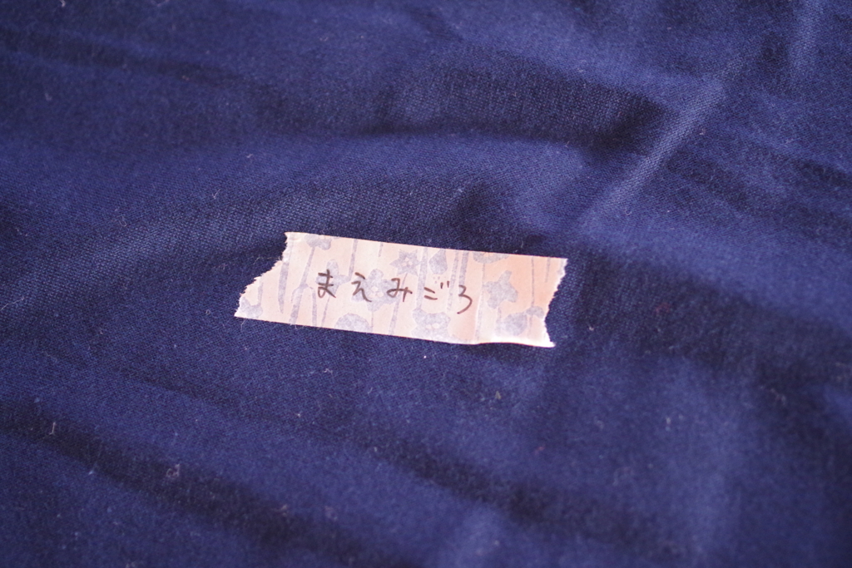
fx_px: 1231
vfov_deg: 26.0
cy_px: 284
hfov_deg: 38.2
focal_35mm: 52
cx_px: 426
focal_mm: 35
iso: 2500
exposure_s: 1/50
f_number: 2.8
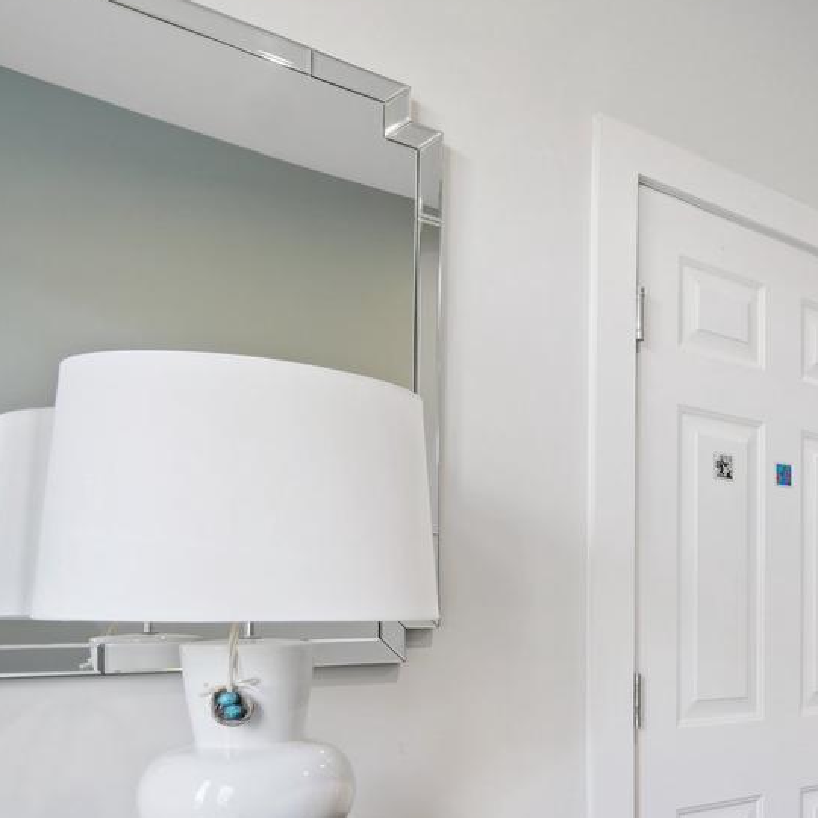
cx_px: 870
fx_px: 909
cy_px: 656
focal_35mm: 34
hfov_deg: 40.5
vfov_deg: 45.9
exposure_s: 1/5
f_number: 7.1
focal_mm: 10
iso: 100
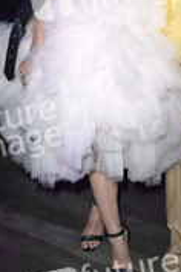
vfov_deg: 31.3
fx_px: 477
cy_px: 61
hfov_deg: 21.2
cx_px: 150
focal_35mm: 63
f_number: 5
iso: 2000
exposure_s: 1/30
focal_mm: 28
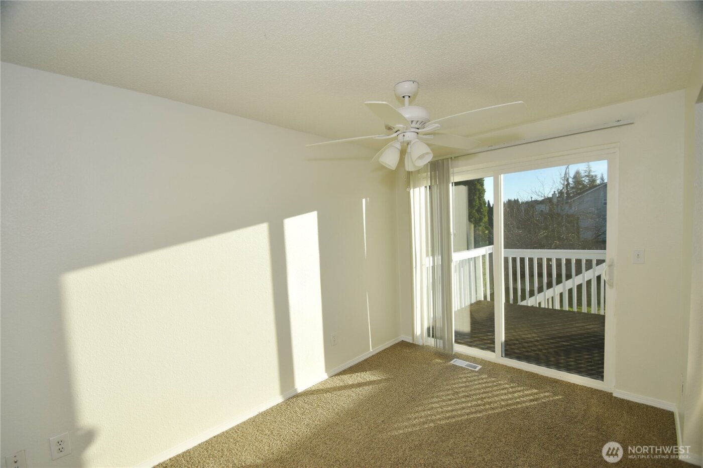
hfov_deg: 100.4
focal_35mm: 15
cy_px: 234
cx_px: 352
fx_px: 293
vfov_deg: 77.3
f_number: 5
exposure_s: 1/200
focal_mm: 10
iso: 180
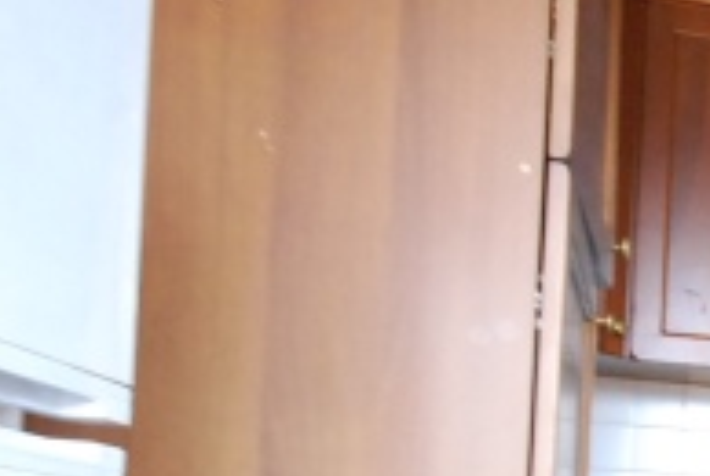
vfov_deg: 18.6
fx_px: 1344
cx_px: 1167
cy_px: 626
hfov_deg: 22.2
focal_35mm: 68
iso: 1600
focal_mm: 11
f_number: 13
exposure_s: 1/10
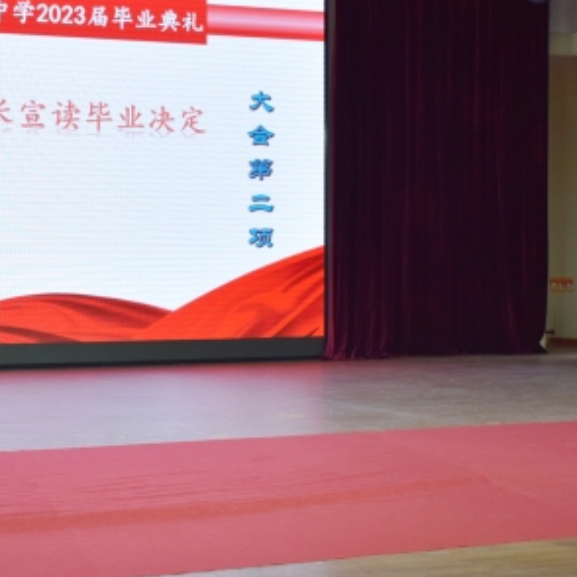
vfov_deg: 21.9
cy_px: 283
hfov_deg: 21.3
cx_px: 26
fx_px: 1490
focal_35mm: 79
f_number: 5
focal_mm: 26
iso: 400
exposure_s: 1/100
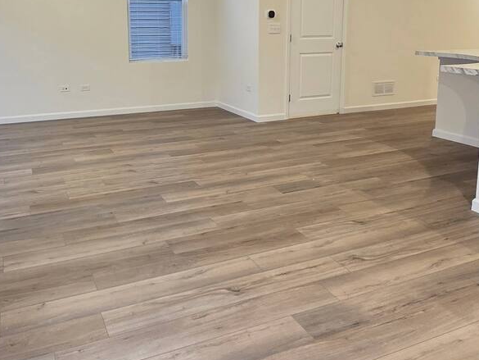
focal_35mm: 32
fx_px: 443
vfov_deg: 43.2
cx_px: 215
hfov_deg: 56.7
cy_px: 106
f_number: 1.9
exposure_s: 1/60
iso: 320
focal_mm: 2.2
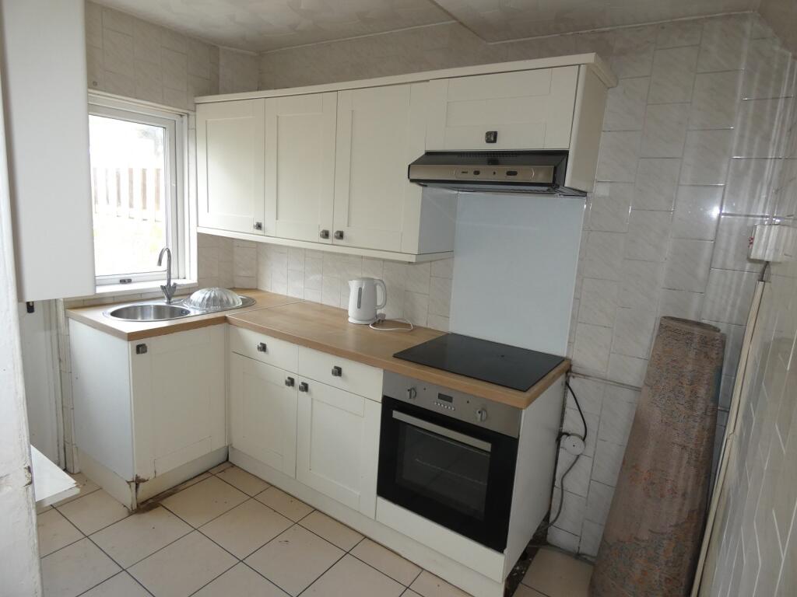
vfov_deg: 66.0
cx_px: 398
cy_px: 298
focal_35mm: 20
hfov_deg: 81.7
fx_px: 460
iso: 160
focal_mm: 3.6
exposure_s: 1/60
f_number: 2.8
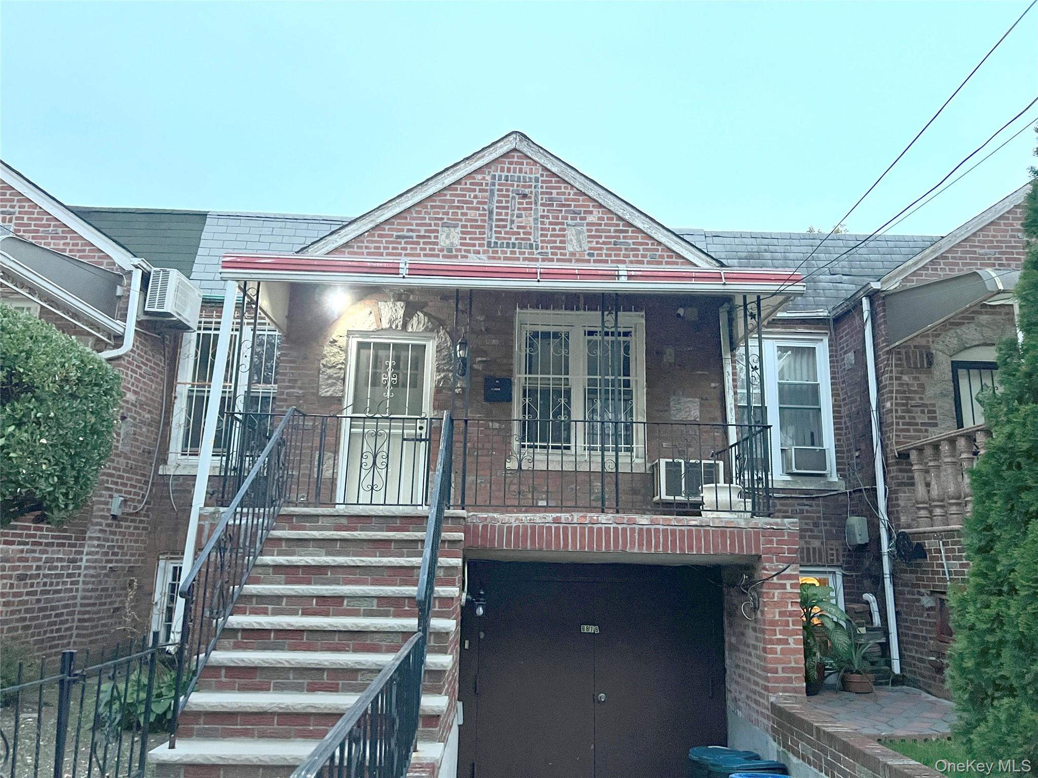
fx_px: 780
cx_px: 519
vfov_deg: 53.1
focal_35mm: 26
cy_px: 389
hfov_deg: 67.3
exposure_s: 1/30
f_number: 1.5
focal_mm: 5.7
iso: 640
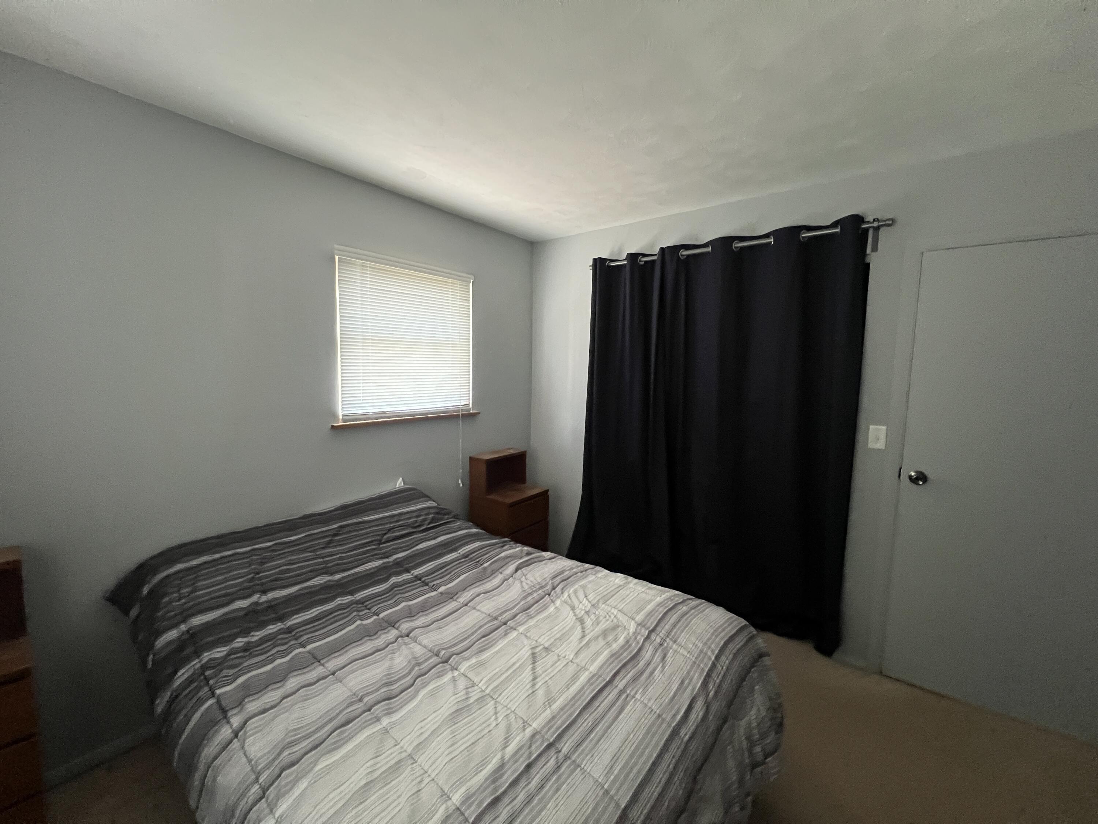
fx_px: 412
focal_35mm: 13
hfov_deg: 106.2
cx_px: 549
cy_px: 412
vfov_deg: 89.9
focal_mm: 1.57
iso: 800
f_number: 1.8
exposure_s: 1/60
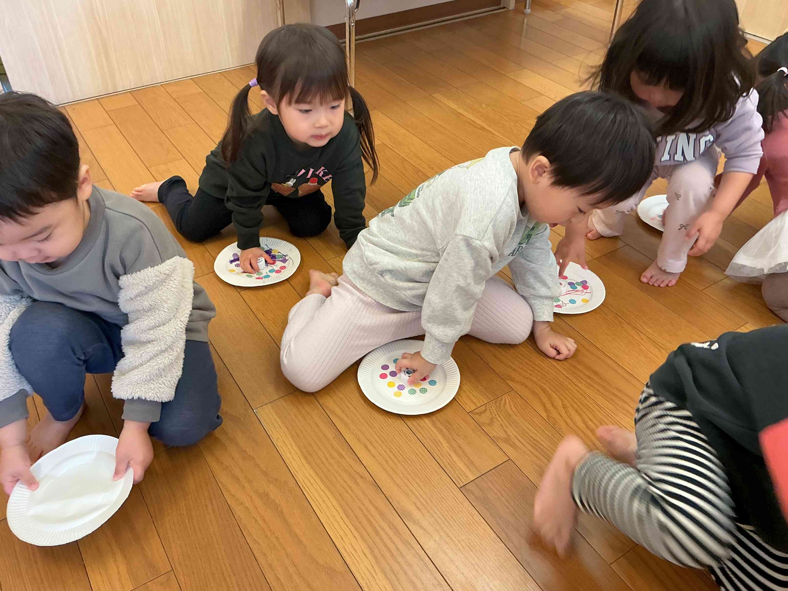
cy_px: 296
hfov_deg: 61.7
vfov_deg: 48.2
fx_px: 660
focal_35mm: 29
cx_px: 394
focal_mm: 3
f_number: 1.8
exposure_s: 1/60
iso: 80
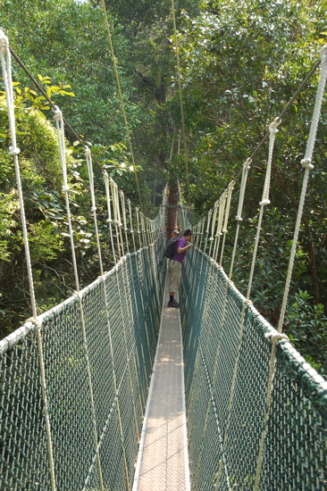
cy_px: 246
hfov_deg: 31.9
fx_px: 573
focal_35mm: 42
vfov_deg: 46.4
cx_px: 164
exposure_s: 1/160
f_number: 6.3
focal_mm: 28
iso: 400
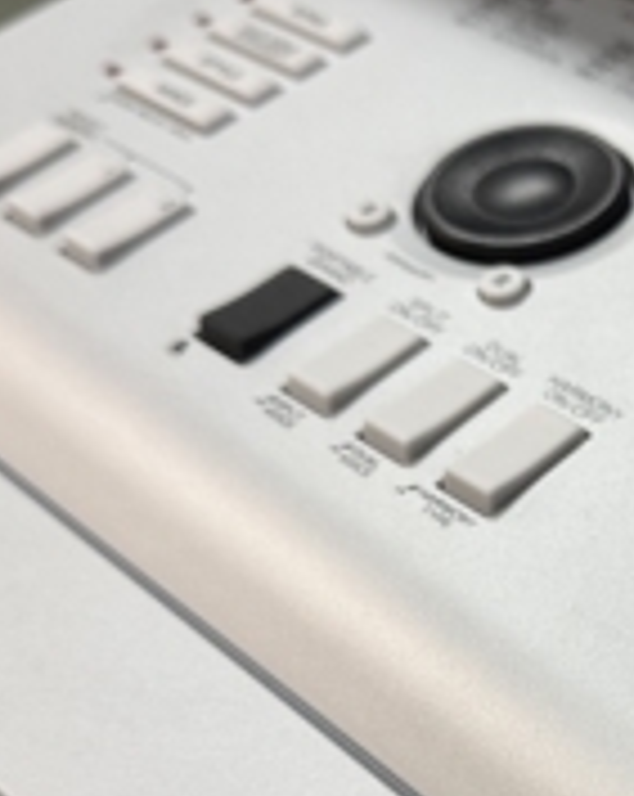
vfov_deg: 27.1
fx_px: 1623
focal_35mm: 69
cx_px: 715
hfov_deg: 20.9
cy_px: 616
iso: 100
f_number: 1.78
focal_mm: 6.76
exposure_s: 1/120
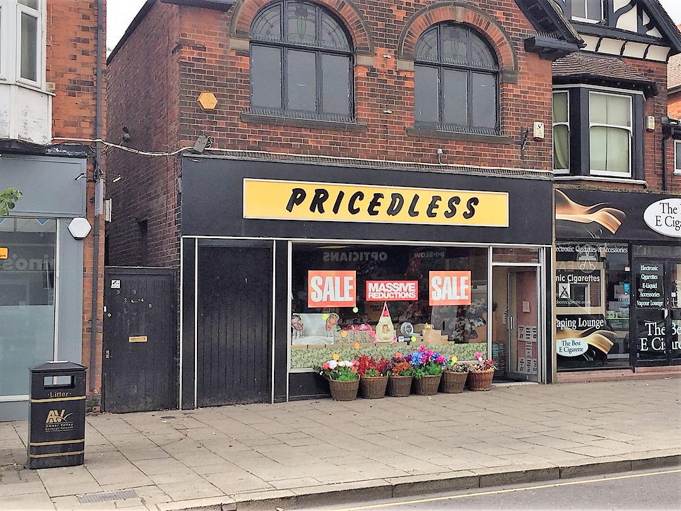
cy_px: 256
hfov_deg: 61.7
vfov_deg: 48.2
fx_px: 570
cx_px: 340
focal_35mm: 29
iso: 32
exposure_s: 1/824
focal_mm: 4.15
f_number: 2.2
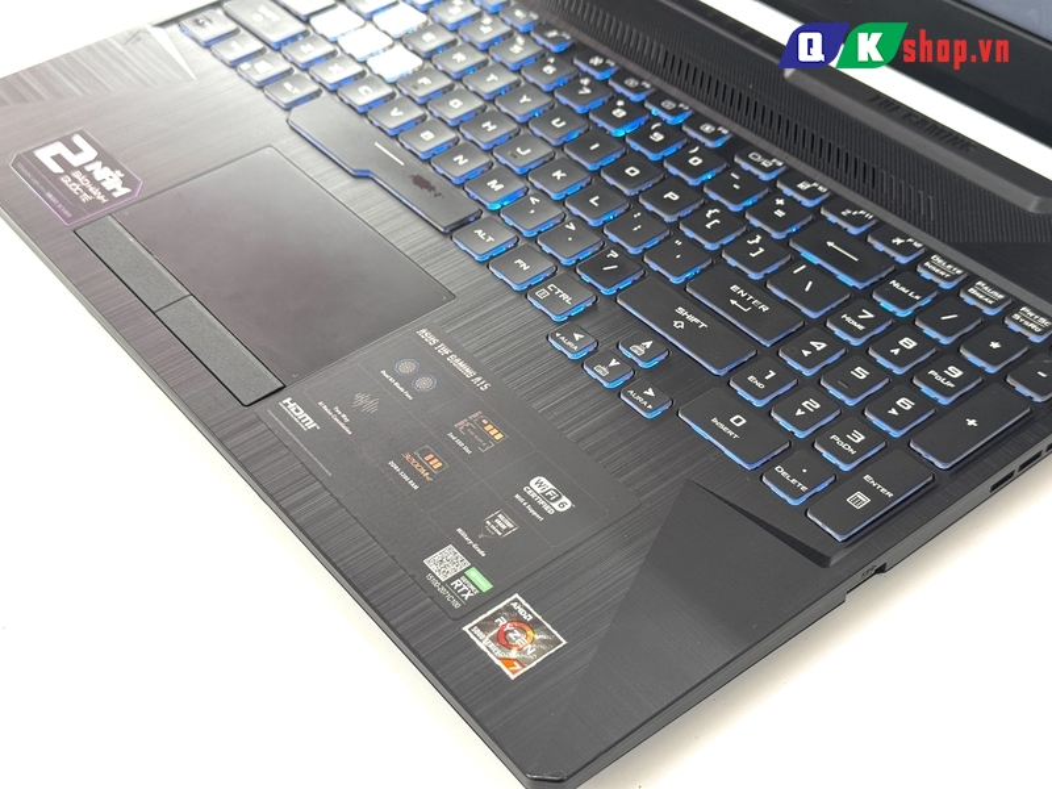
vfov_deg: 30.3
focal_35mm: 48
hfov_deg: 39.7
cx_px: 526
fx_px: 1459
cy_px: 394
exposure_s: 1/100
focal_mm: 6.76
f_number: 1.78
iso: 125
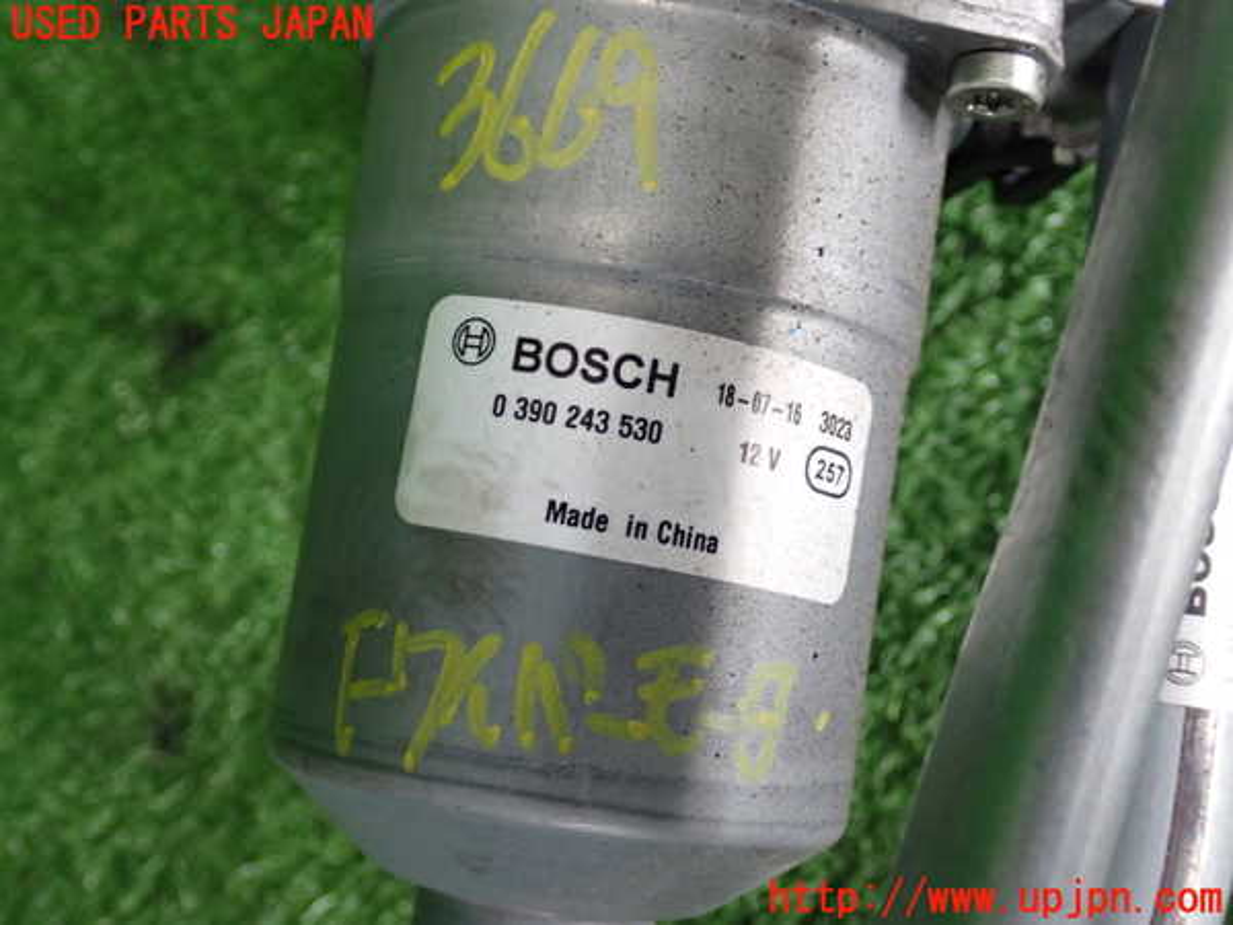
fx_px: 1460
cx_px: 616
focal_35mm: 41
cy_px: 462
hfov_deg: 45.8
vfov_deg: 35.1
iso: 500
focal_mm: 7.31
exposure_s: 1/40
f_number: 2.8
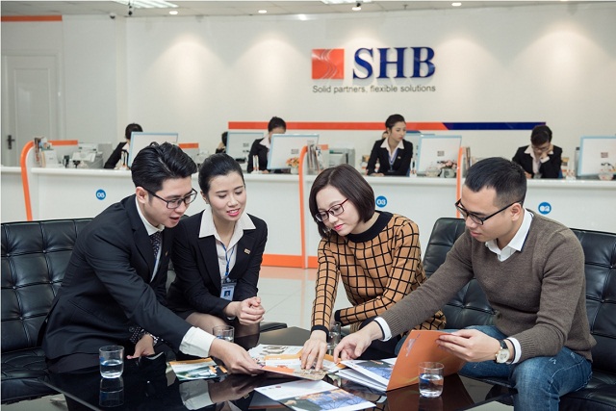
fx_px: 821
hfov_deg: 41.1
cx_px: 308
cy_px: 206
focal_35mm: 48
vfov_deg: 28.1
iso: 800
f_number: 4
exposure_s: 1/200
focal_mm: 48
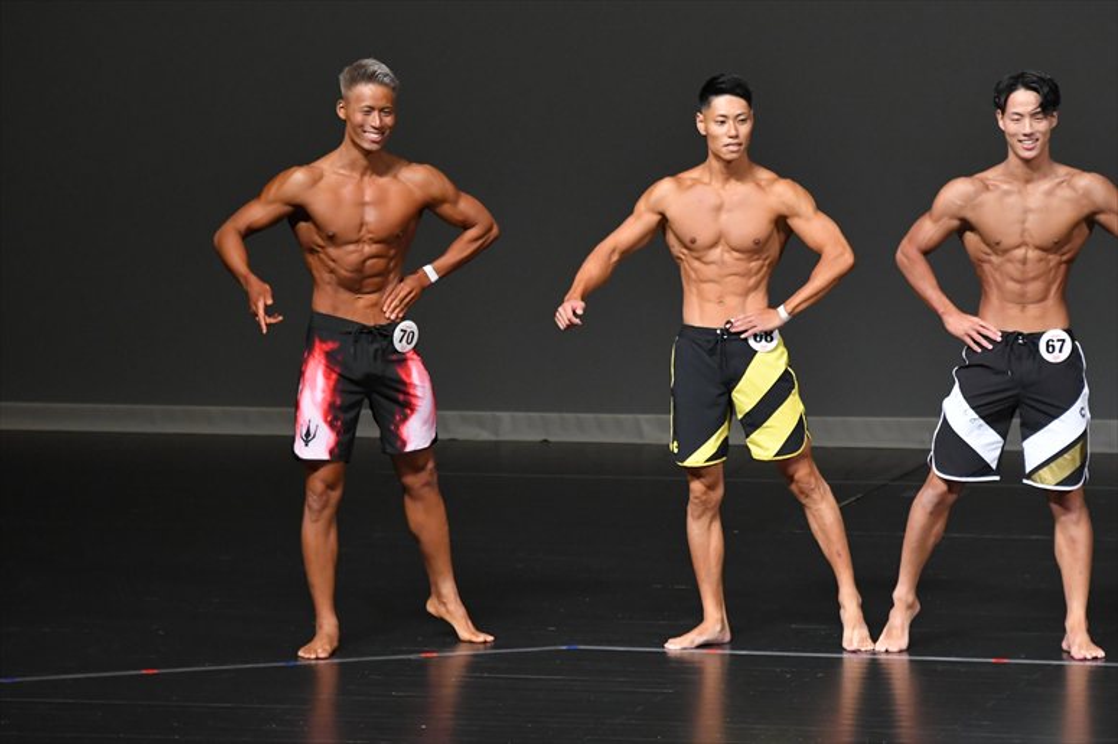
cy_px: 372
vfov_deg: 4.6
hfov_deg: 6.9
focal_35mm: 300
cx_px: 559
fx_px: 9312
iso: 4000
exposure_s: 1/400
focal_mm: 200
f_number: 5.6
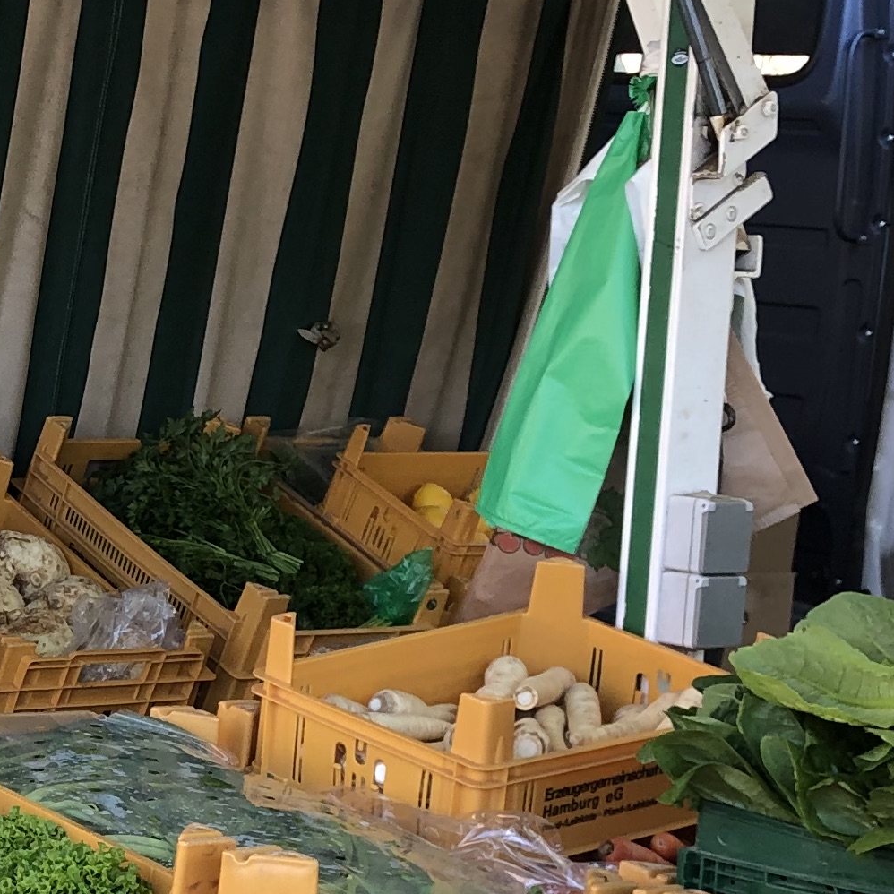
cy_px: 643
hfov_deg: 16.8
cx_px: -124
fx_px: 2922
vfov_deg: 17.3
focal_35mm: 100
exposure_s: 1/100
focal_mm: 4
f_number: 1.8
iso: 32
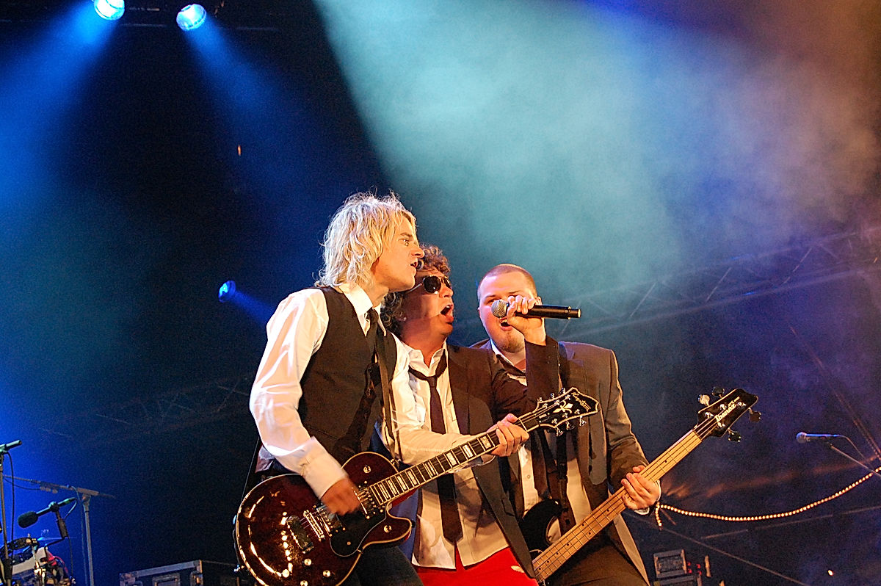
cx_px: 440
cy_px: 293
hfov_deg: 24.6
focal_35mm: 82
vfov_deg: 16.5
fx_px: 2017
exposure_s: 1/80
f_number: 5.6
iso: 1600
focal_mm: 55
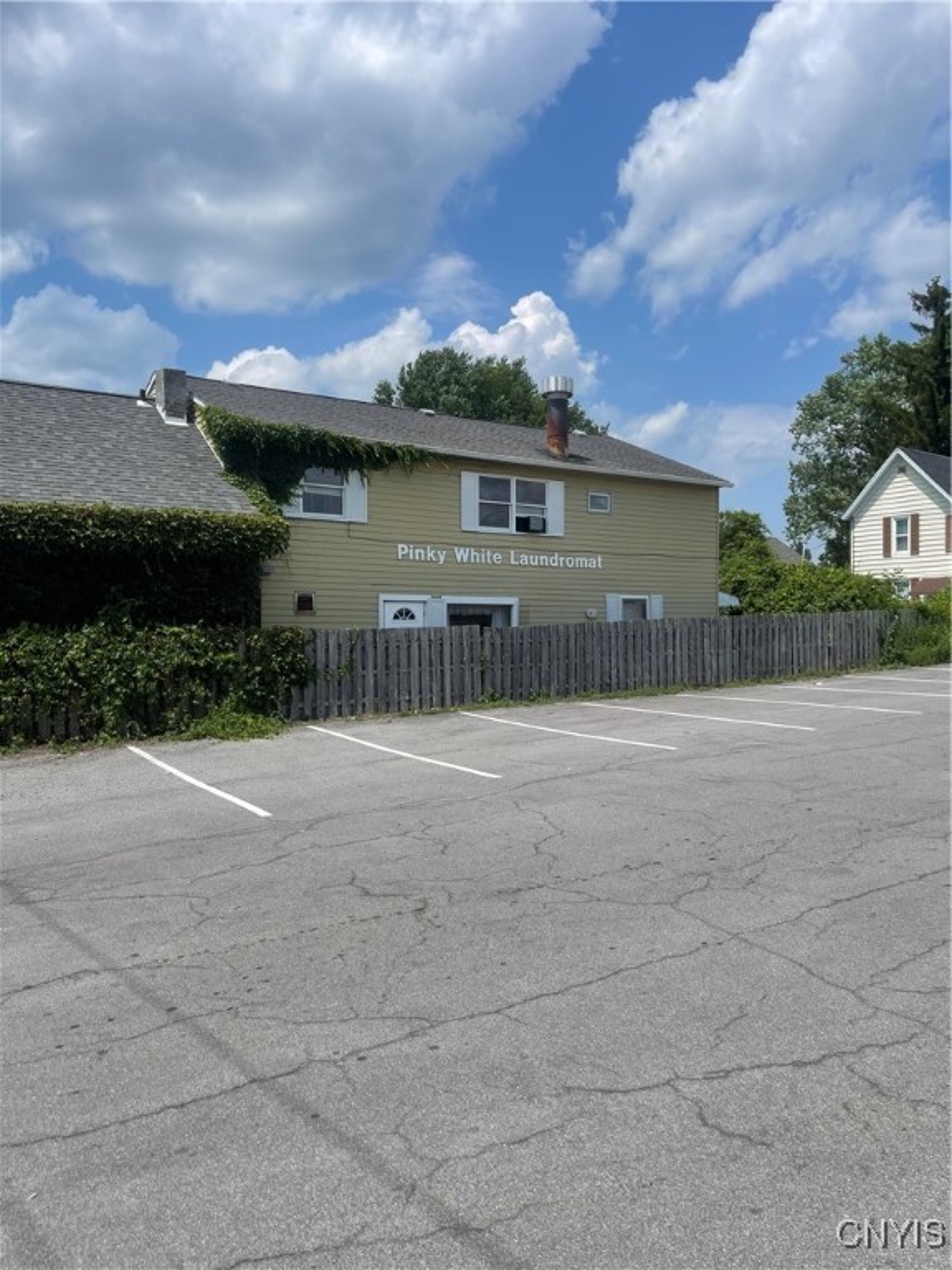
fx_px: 917
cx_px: 476
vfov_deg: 69.4
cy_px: 635
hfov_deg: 54.9
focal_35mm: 25
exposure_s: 1/4902
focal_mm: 5.1
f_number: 1.6
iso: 32
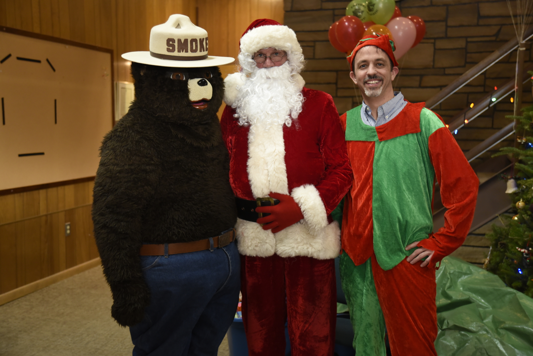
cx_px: 266
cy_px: 178
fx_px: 666
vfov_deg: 29.9
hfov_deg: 43.6
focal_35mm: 45
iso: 1800
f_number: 3.5
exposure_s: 1/50
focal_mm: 45
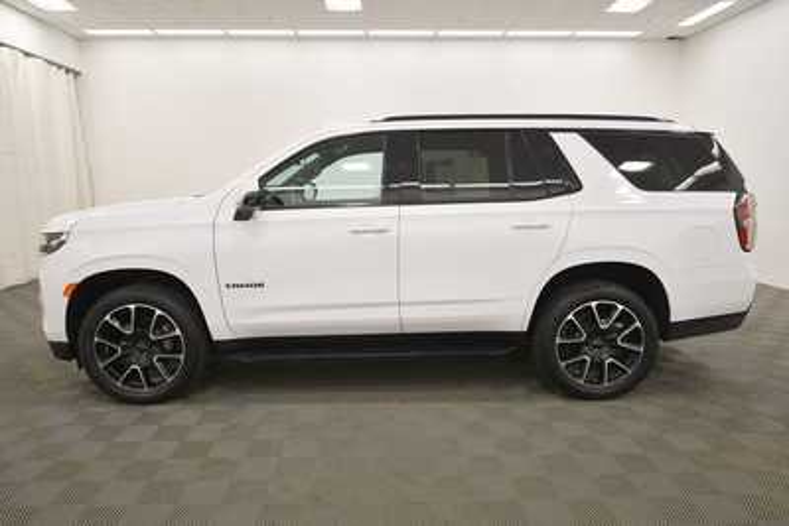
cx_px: 394
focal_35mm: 22
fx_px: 482
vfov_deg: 57.3
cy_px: 263
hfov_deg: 78.6
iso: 800
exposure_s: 1/250
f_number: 5.3
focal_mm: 15
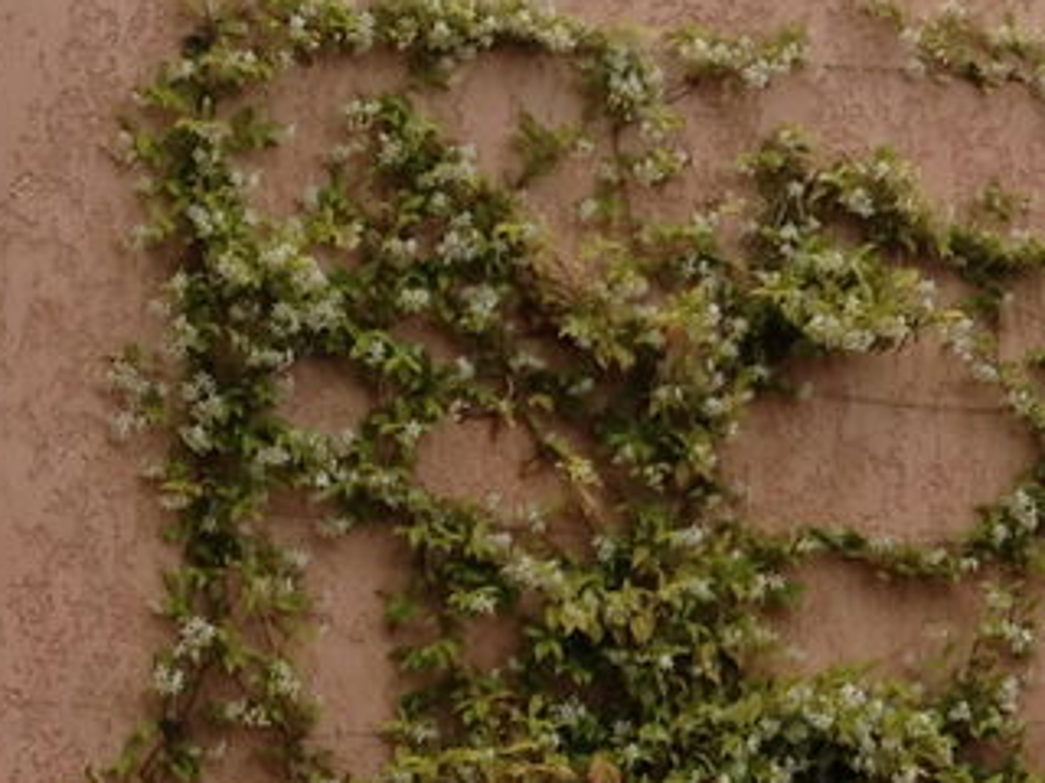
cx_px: 1731
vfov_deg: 8.5
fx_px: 5283
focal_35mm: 175
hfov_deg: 10.7
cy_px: 617
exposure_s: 1/502
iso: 50
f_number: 2.4
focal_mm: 4.28
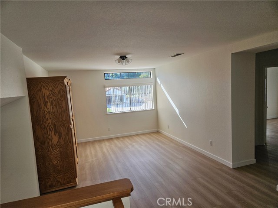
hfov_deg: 73.9
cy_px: 104
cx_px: 139
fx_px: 185
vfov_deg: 58.9
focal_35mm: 23
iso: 80
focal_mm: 5.4
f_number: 1.8
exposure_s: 1/719
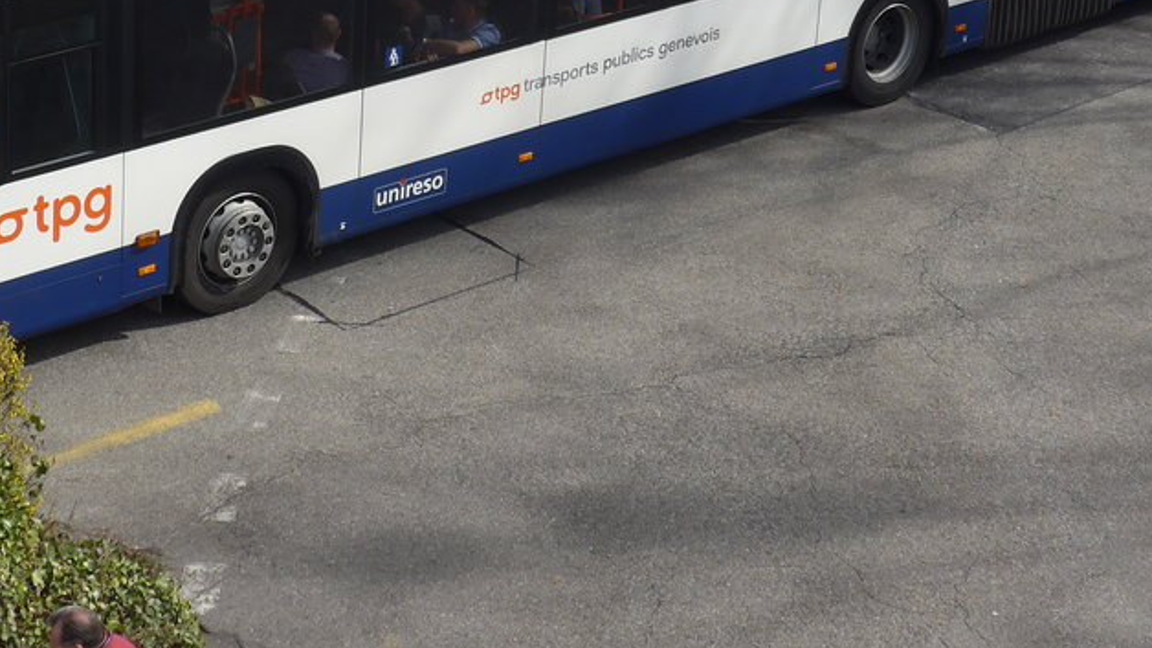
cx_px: 558
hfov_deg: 21.0
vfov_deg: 11.6
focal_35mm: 102
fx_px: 3115
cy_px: -134
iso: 80
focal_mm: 10.1
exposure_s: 1/1000
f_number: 3.2
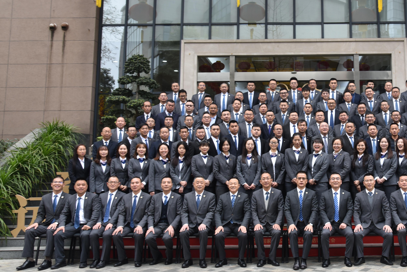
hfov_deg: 44.8
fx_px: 475
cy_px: 102
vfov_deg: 31.8
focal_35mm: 42
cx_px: 305
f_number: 5.6
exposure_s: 1/125
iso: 400
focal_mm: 28
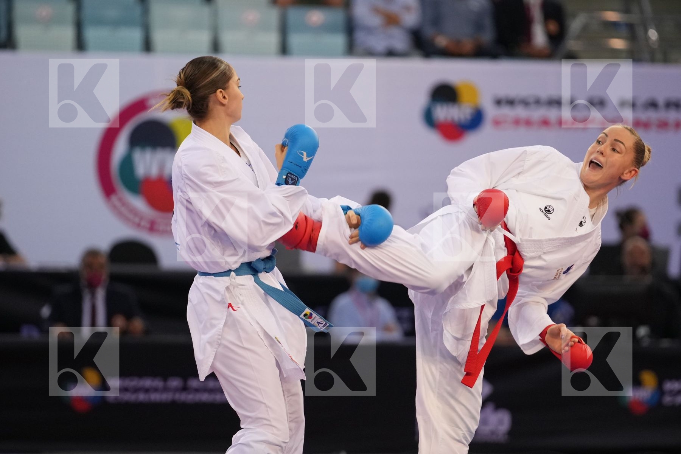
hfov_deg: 6.9
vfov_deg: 4.6
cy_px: 227
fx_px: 5675
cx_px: 340
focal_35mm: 300
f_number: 2.8
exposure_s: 1/1000
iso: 2000
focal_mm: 200
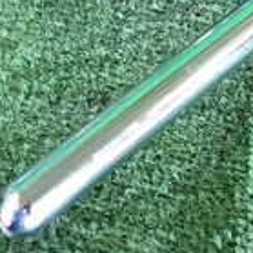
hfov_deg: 16.2
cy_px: -106
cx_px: 162
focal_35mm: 107
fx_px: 885
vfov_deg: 15.3
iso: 800
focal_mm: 5.05
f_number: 2.2
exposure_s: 1/125
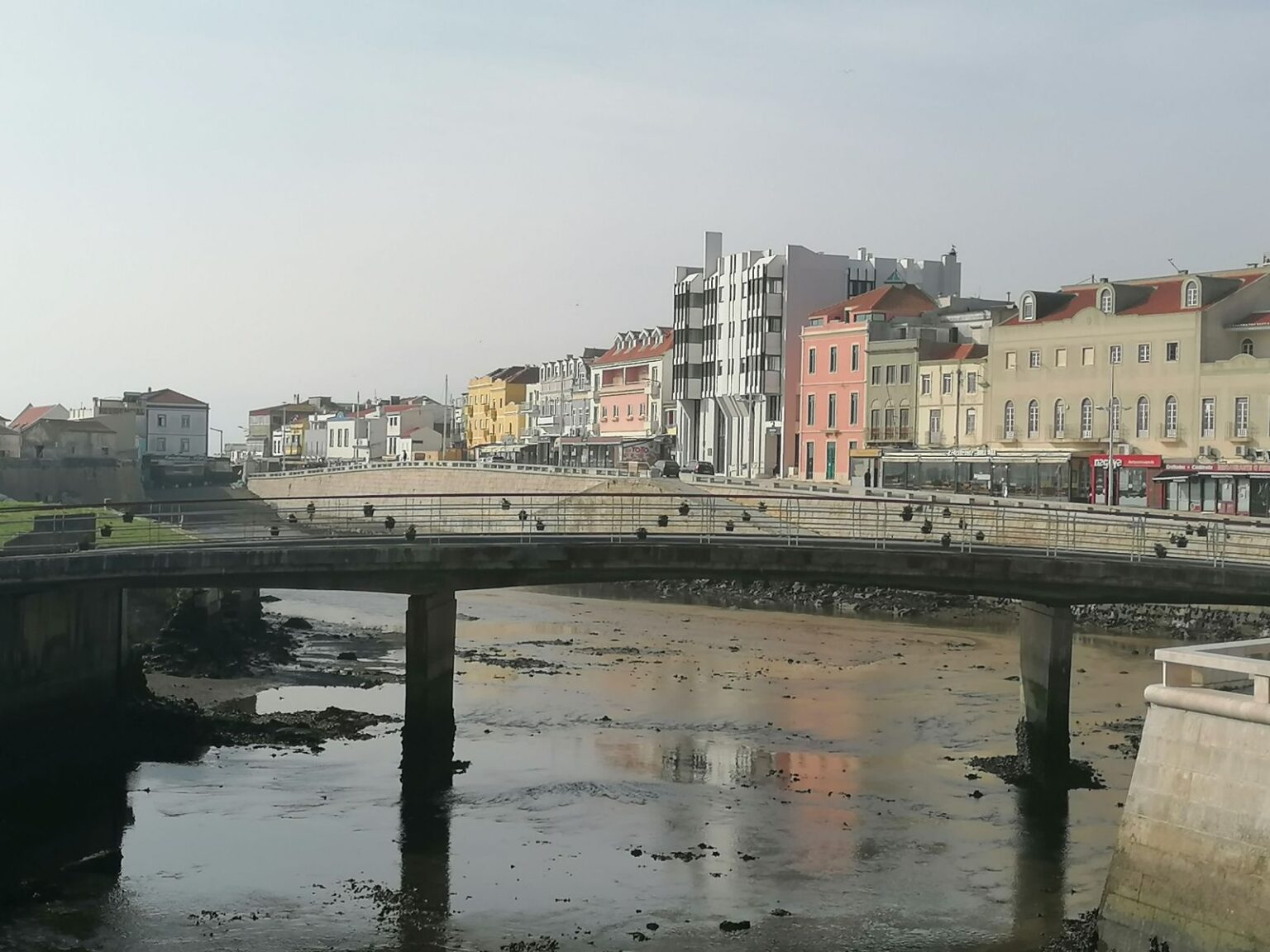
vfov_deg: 22.9
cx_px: 635
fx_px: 2348
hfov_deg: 30.3
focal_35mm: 64
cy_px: 476
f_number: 1.8
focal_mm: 4.75
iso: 50
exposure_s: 1/2208
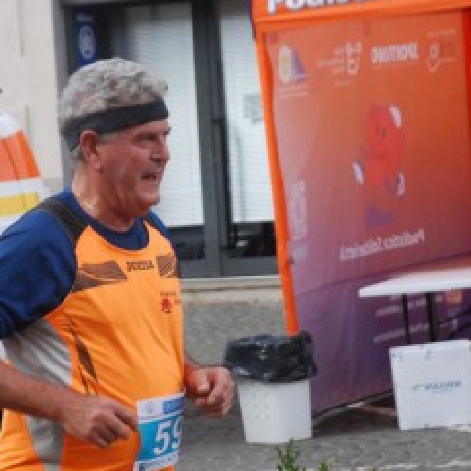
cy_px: 361
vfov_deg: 7.3
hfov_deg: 7.3
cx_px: 123
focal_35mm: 239
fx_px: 3680
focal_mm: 75
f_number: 5.6
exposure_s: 1/1000
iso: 1000
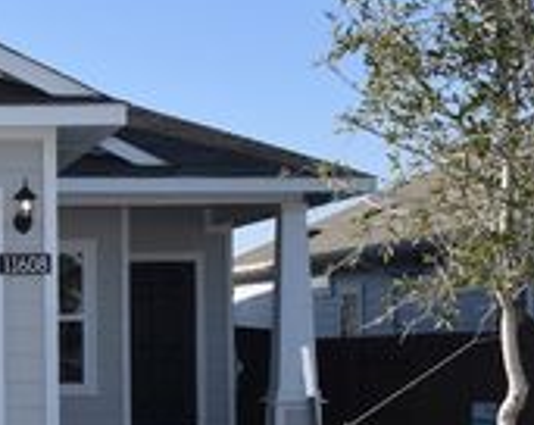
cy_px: 305
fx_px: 1561
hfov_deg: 18.0
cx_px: -187
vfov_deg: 15.4
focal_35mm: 99
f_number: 9
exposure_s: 1/320
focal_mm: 24
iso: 200
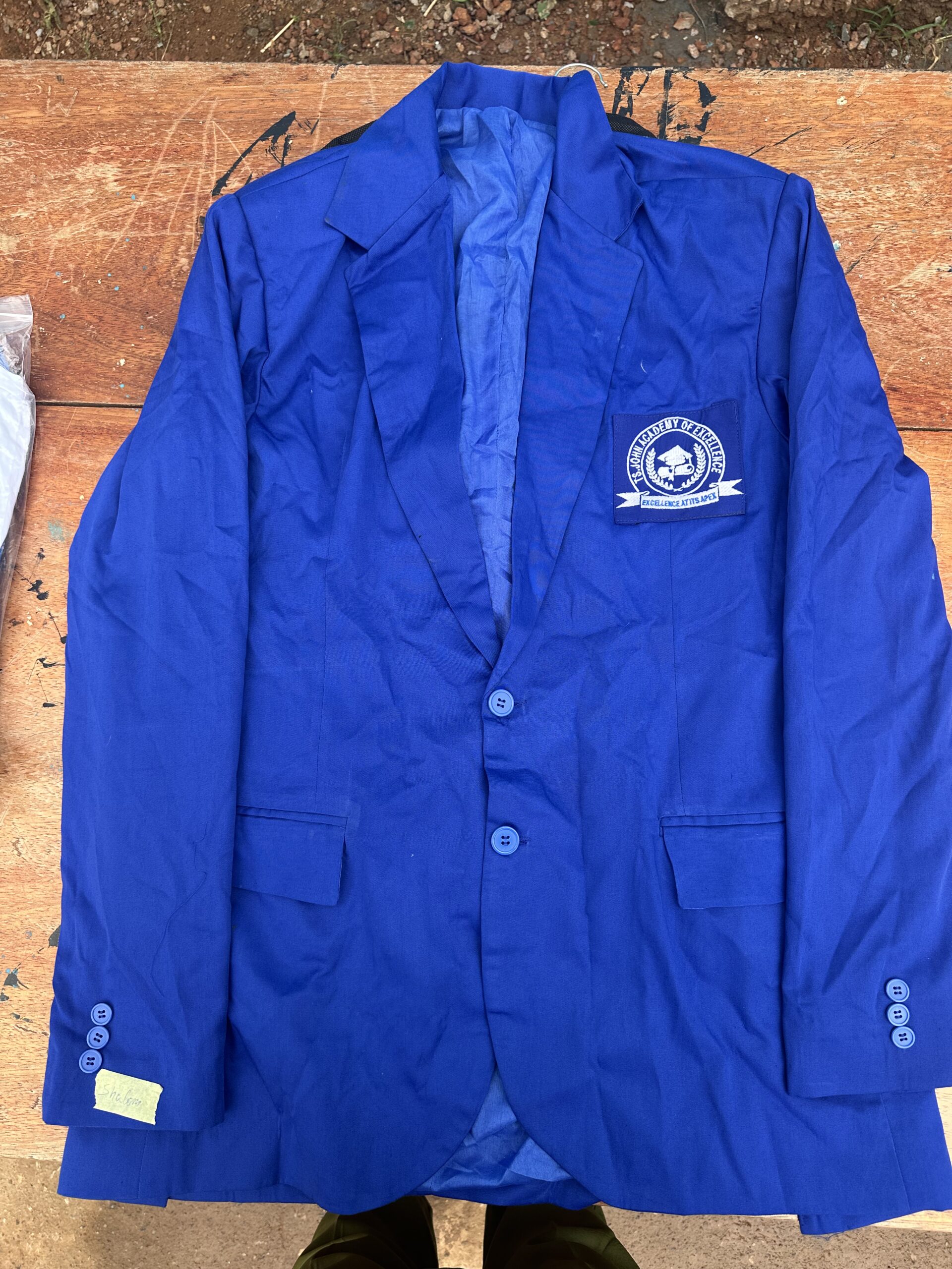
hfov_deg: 56.8
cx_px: 476
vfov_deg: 71.6
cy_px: 634
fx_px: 880
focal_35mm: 24
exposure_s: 1/803
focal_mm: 6.86
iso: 80
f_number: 1.78
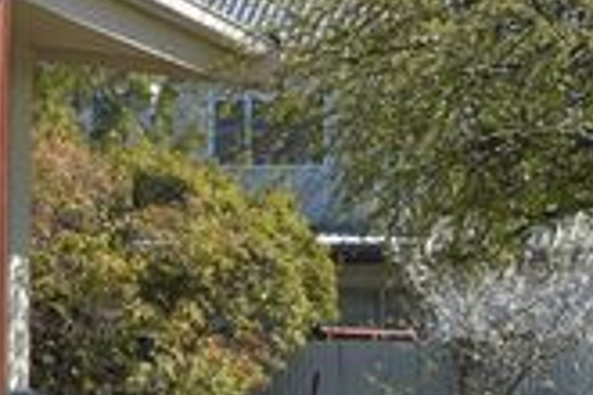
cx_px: 766
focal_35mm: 94
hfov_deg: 20.0
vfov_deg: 14.5
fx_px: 1548
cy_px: 307
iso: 100
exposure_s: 1/200
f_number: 9
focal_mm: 22
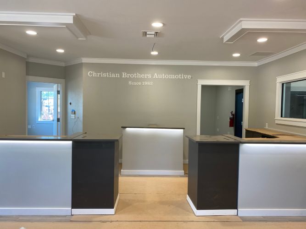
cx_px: 153
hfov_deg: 67.3
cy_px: 114
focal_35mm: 26
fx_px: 230
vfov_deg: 53.0
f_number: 1.8
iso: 64
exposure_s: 1/120
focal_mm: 4.25
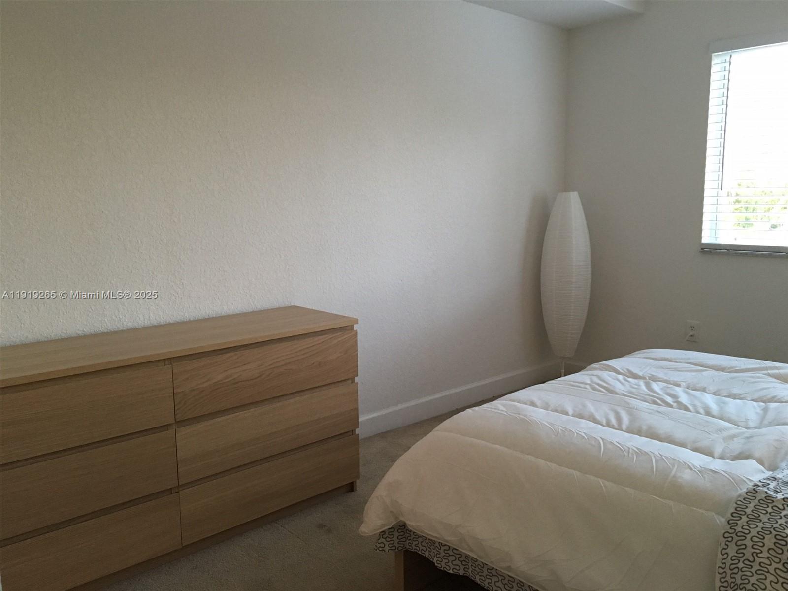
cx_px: 394
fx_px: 660
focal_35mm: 29
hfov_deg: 61.7
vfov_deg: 48.2
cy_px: 296
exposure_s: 1/30
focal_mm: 4.15
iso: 125
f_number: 2.2
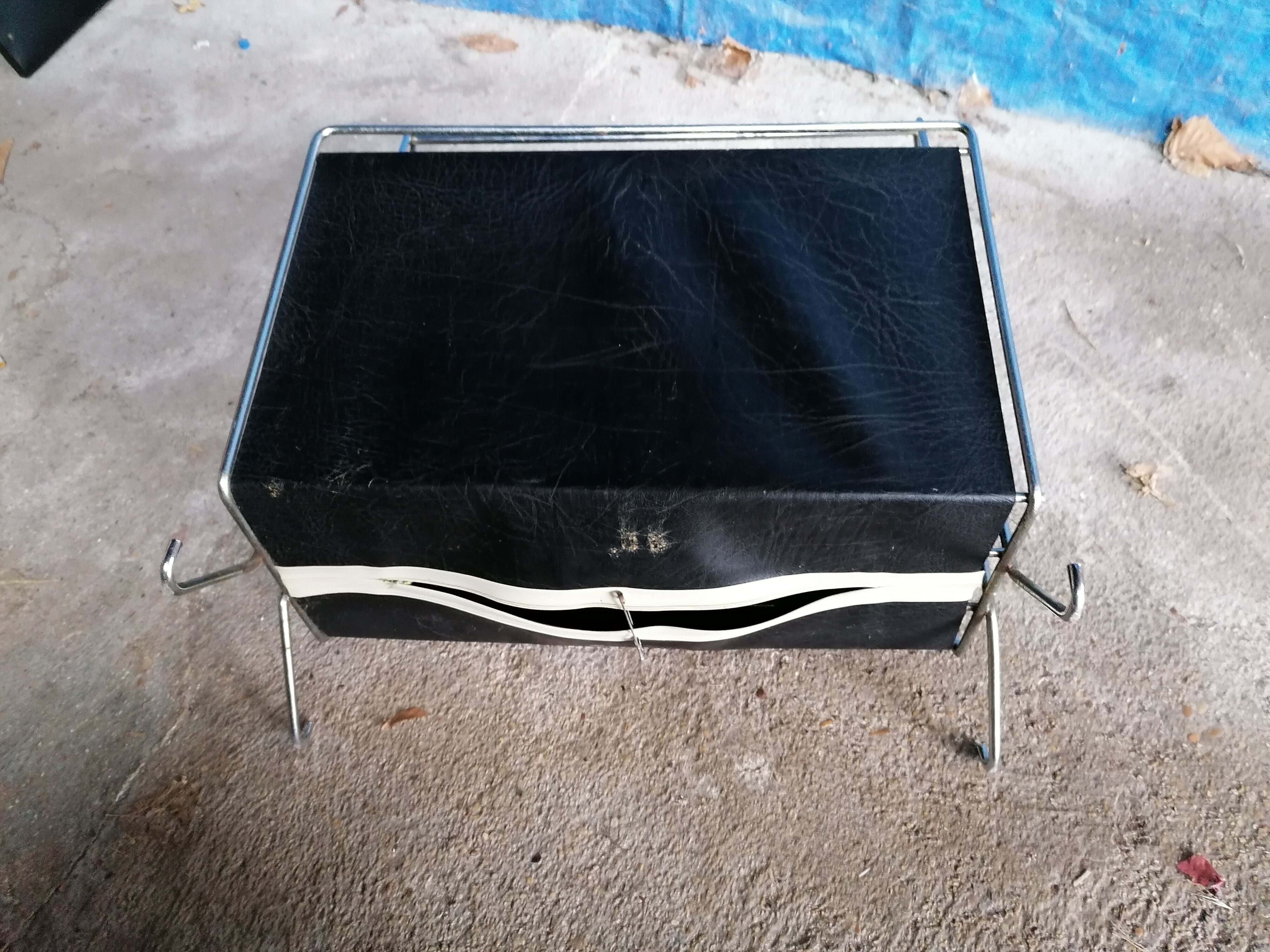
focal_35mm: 27
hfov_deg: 65.3
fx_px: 991
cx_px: 635
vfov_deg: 51.4
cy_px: 476
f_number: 1.8
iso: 640
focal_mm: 4.75
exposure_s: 1/50
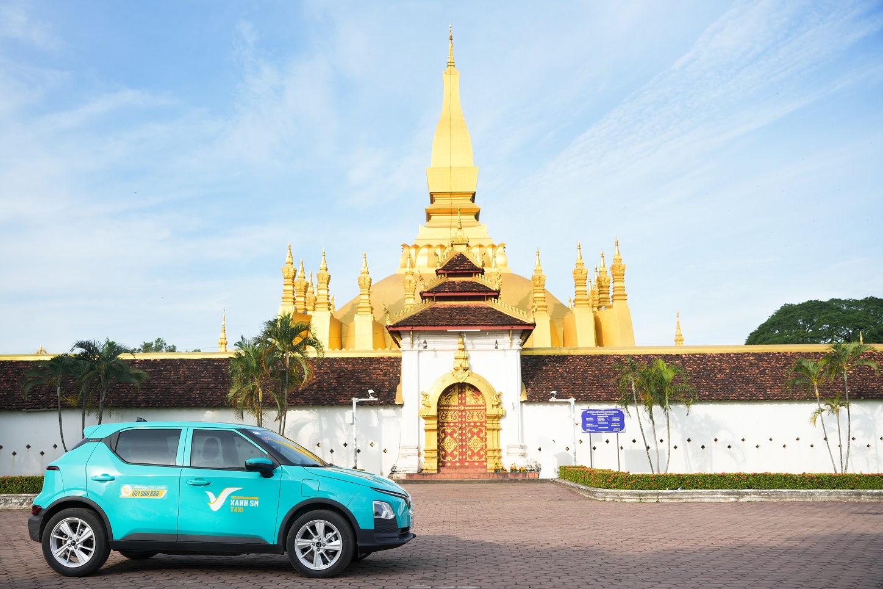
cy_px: 294
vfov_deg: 37.4
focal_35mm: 35
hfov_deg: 53.9
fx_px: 868
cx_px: 442
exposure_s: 1/500
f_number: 4.5
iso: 100
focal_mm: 35.4
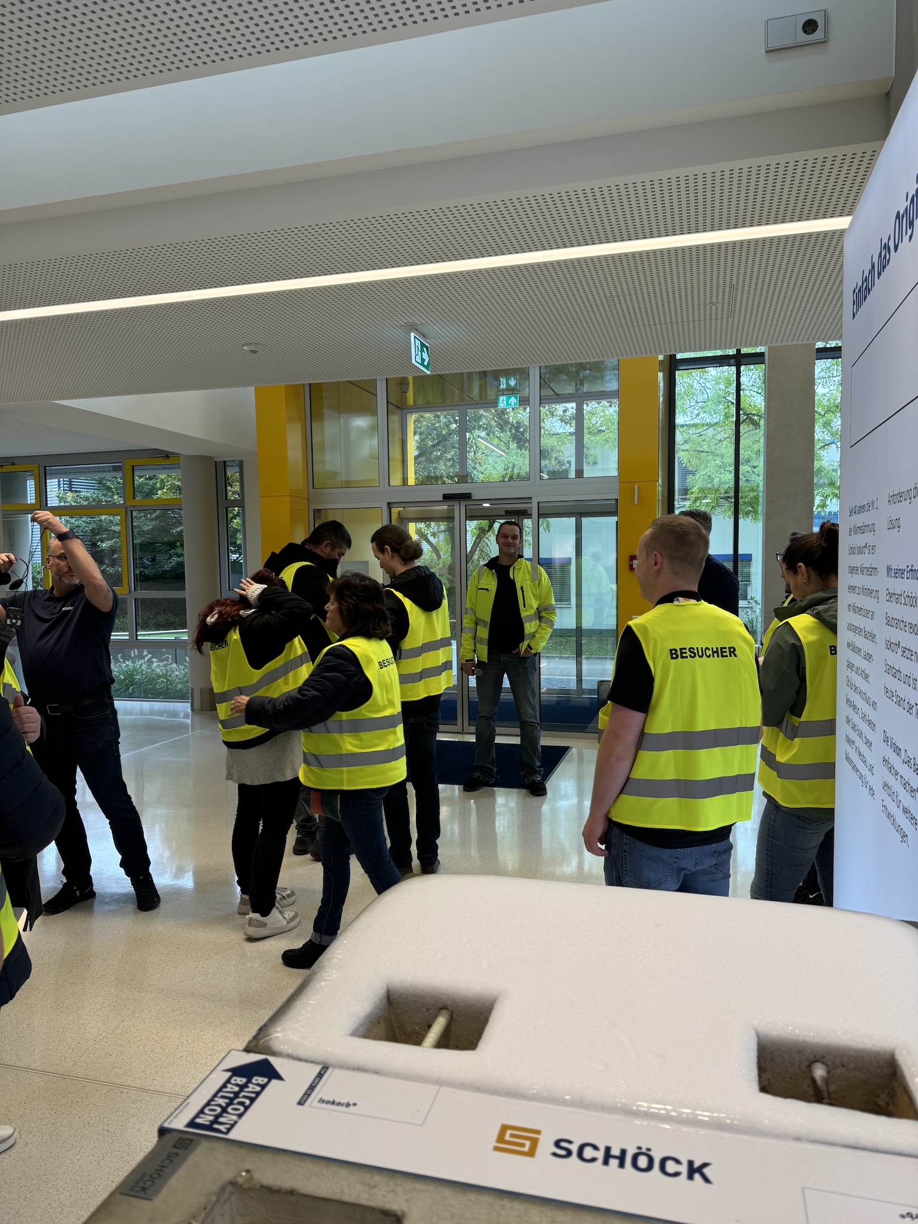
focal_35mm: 24
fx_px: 849
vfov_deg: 71.6
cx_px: 459
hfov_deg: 56.8
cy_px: 612
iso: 64
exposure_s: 1/121
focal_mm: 6.76
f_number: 1.78
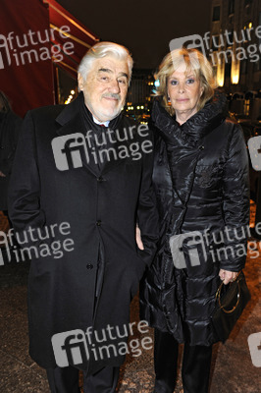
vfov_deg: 58.8
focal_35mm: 32
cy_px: 196
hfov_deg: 41.0
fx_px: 349
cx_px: 130
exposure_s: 1/15
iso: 1250
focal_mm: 32
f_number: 5.6
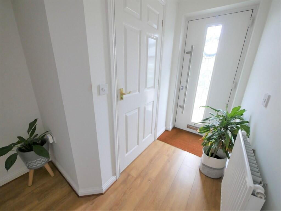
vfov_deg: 85.7
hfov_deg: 102.0
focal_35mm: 14
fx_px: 114
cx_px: 140
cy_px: 106
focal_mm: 7
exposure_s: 1/60
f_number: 4
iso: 800
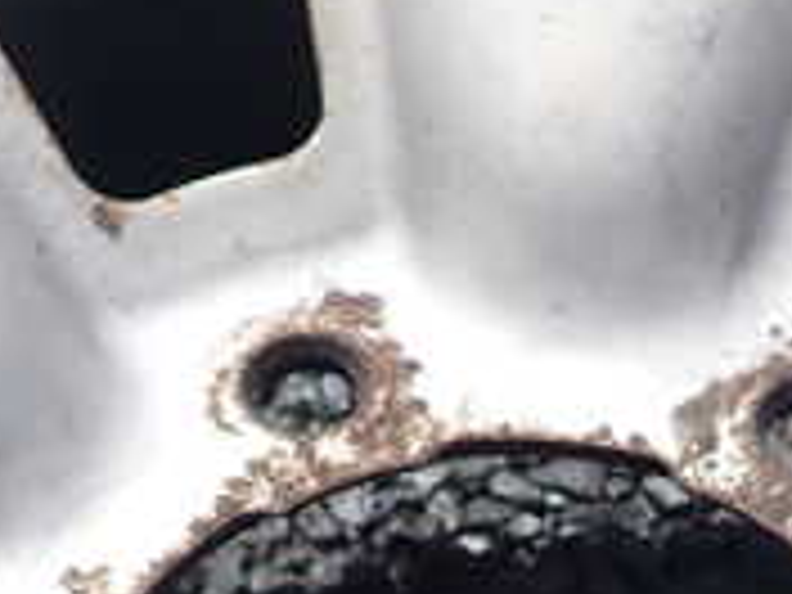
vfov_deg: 16.6
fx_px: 1945
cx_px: 522
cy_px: 734
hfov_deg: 22.9
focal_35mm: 85
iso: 100
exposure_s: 1/160
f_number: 8
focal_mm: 4.5
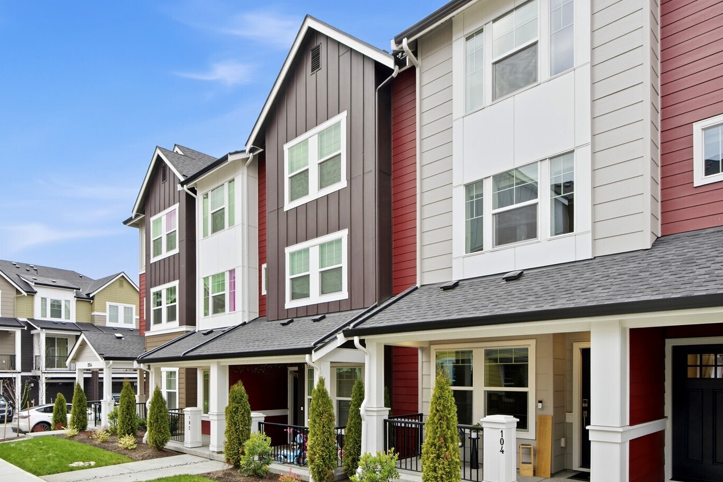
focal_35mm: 21
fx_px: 422
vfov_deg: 59.3
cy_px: 272
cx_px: 342
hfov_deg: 81.1
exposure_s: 1/50
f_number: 9
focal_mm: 17
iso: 400
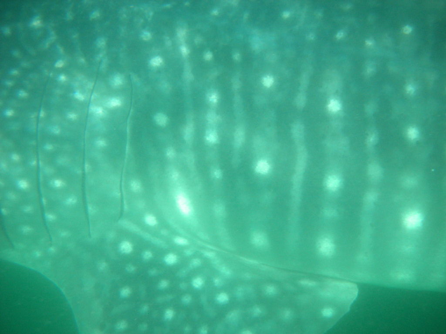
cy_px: 167
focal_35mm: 35
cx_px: 223
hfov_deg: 52.6
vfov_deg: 40.7
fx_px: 451
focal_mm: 5.8
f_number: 3
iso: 100
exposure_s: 1/174
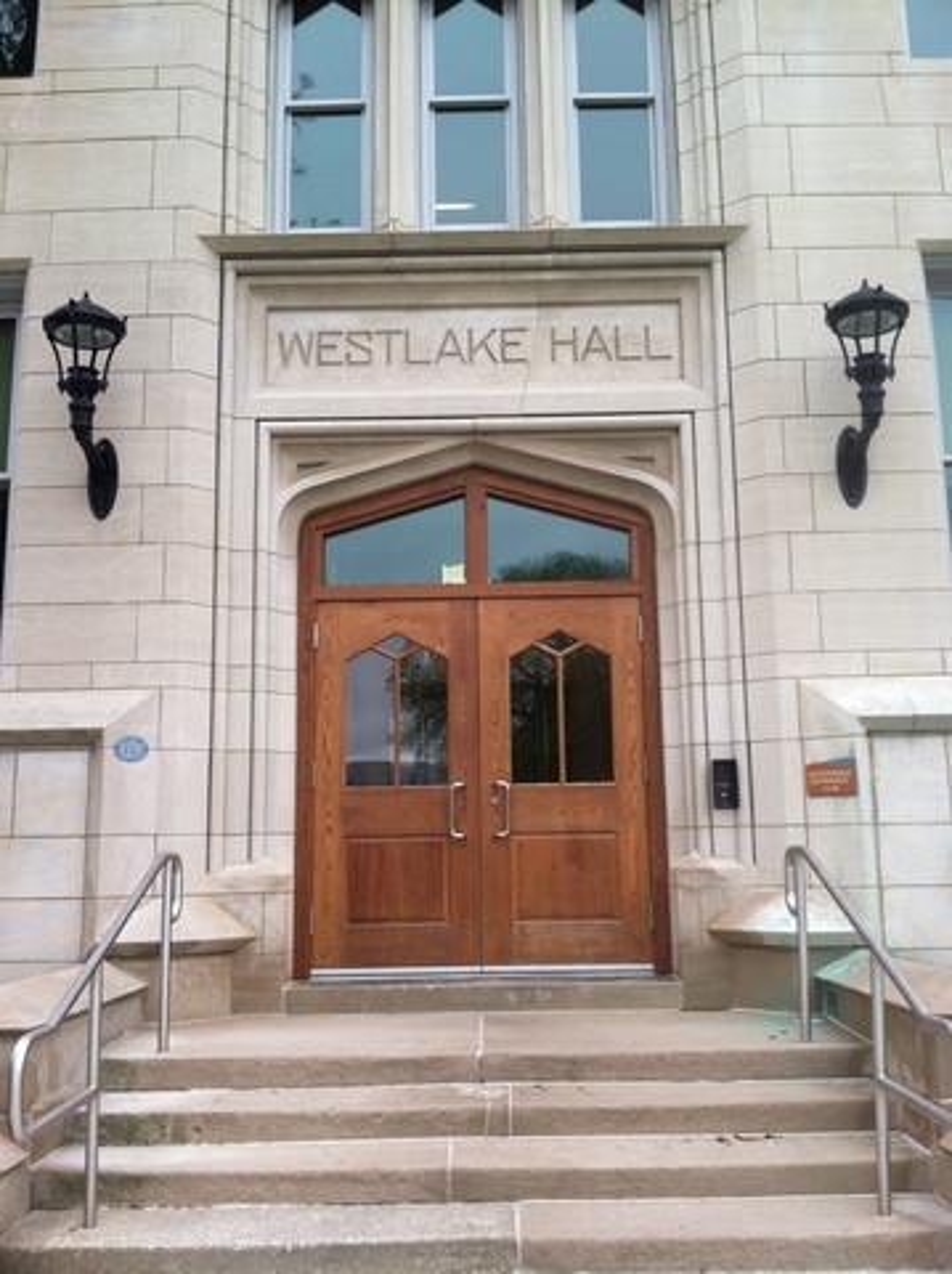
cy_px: 637
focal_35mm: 35
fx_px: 1286
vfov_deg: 52.7
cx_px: 476
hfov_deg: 40.6
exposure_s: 1/240
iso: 80
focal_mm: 3.85
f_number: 2.8
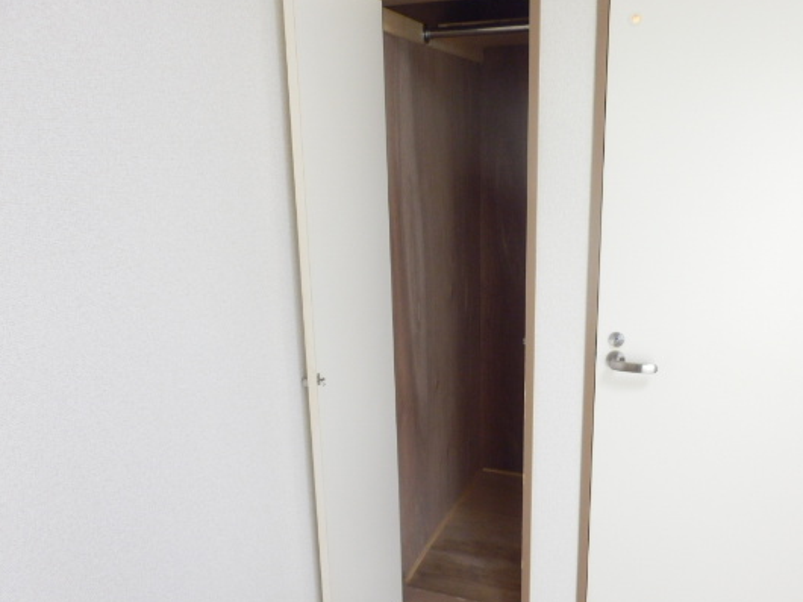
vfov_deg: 48.2
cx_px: 450
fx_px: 672
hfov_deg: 61.5
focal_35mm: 29
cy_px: 308
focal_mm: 4.2
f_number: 3
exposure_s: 1/30
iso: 400
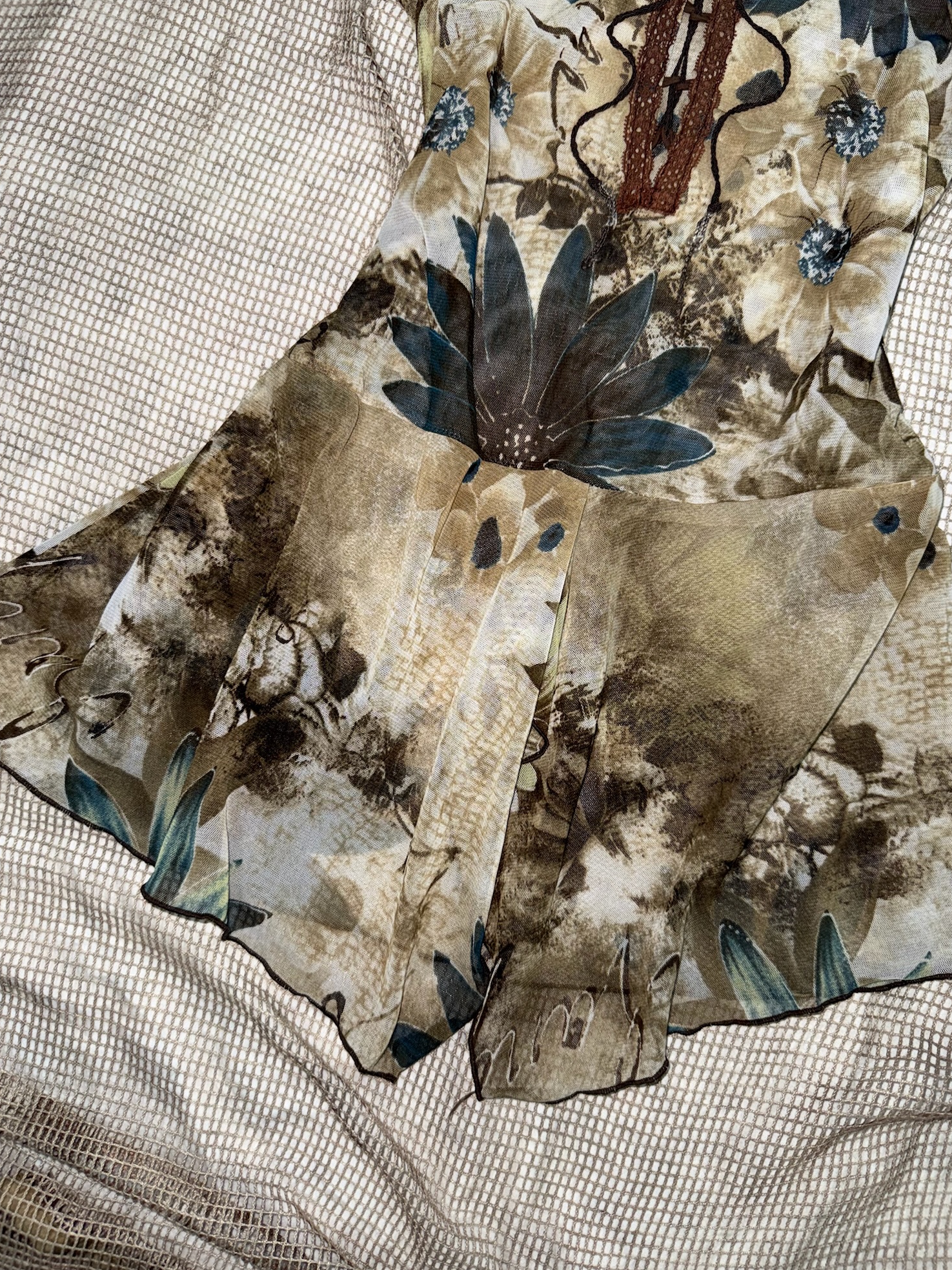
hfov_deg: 54.9
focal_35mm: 25
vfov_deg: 69.4
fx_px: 917
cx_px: 476
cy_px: 619
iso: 80
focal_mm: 6.76
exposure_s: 1/59
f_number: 1.78
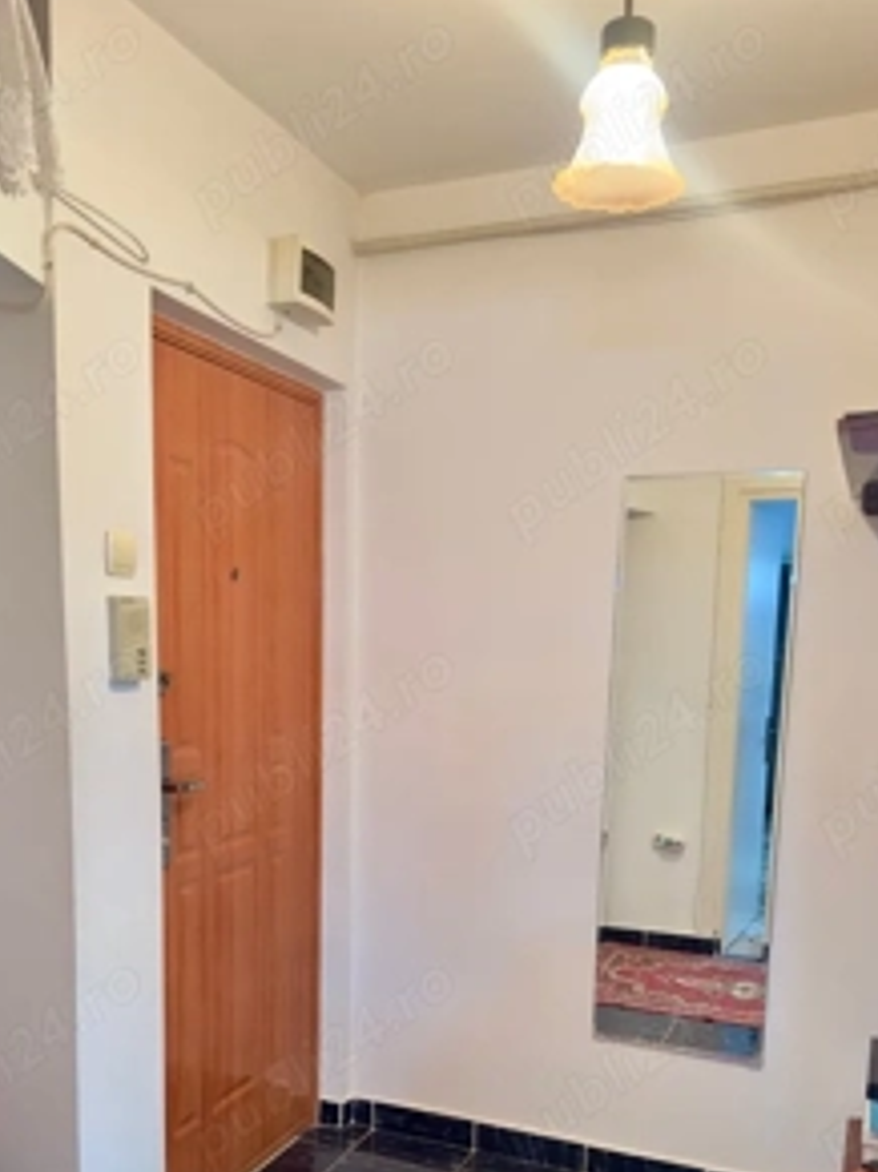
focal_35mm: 33
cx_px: 403
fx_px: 1117
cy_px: 797
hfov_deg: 42.9
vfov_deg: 54.1
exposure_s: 1/50
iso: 250
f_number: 1.78
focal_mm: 6.86
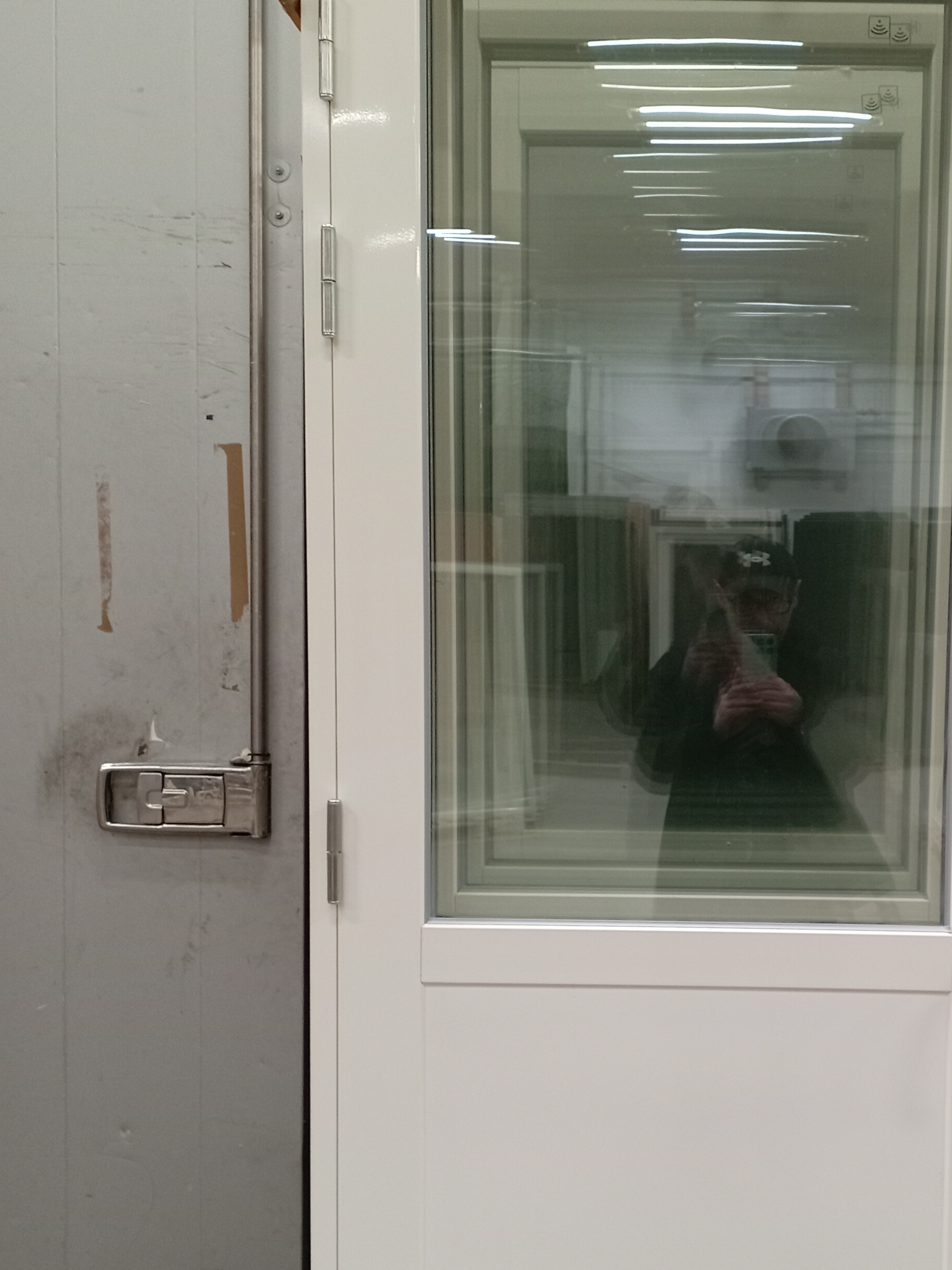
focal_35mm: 45
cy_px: 784
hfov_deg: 31.5
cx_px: 737
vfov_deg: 41.8
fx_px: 1650
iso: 815
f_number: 1.8
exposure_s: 1/25
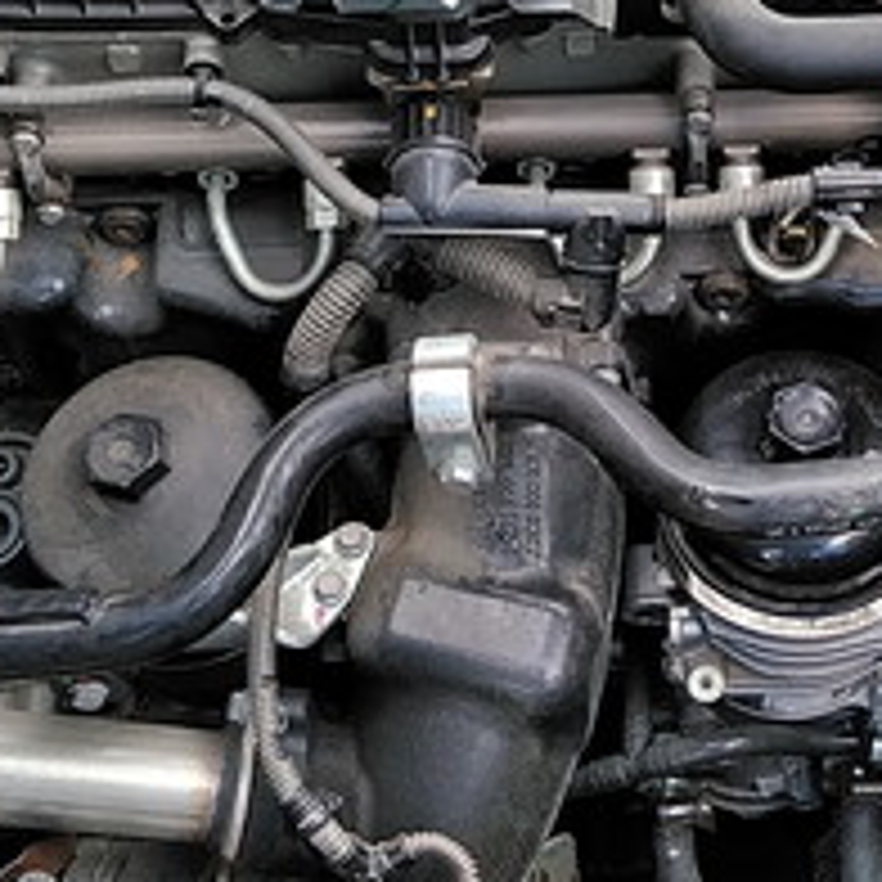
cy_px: 135
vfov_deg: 21.8
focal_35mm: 78
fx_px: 2248
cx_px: 652
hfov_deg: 22.0
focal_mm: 3.46
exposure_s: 1/120
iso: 102
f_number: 2.2
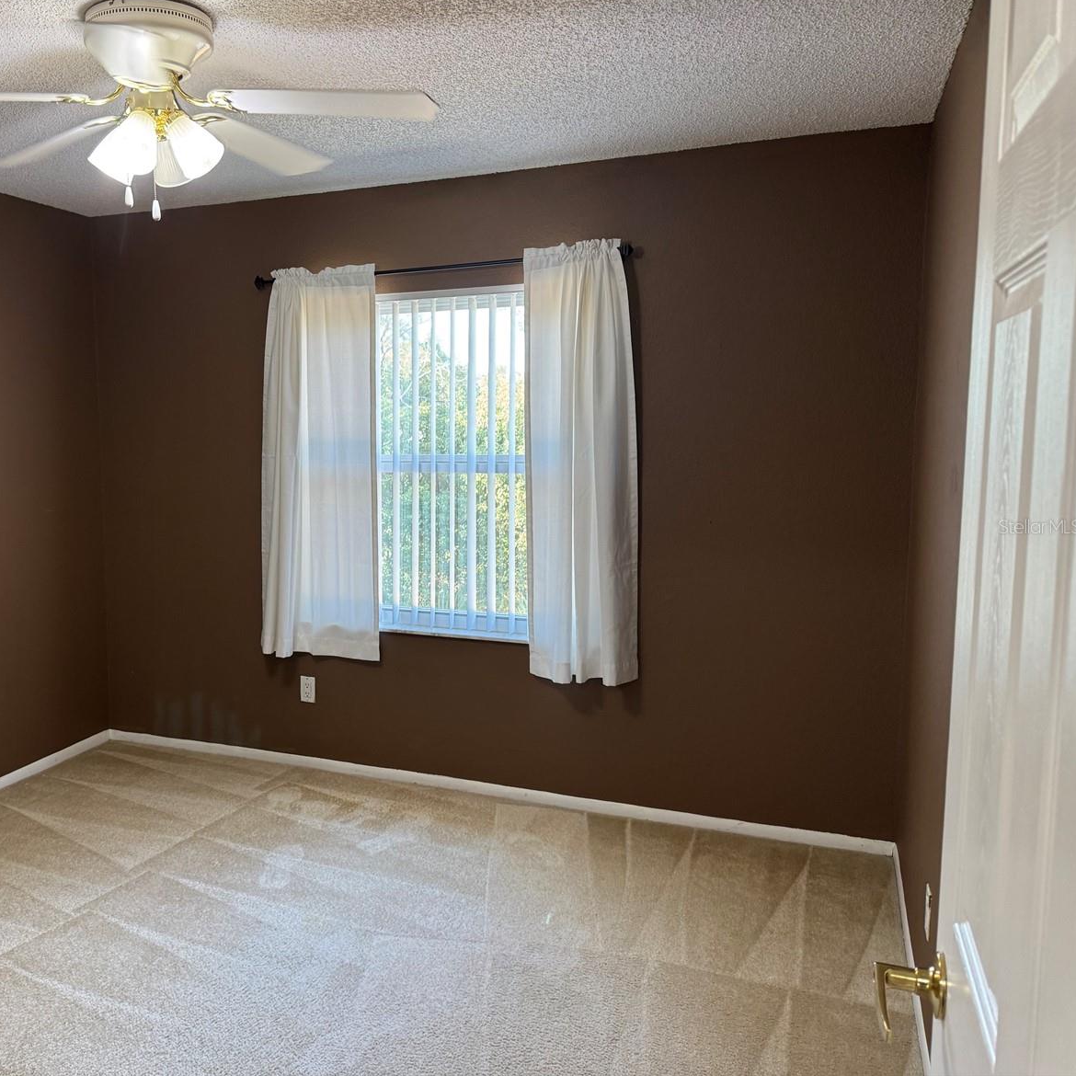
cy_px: 526
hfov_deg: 54.4
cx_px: 349
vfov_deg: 55.6
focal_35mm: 29
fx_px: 1020
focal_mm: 6.76
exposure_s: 1/60
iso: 160
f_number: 1.78
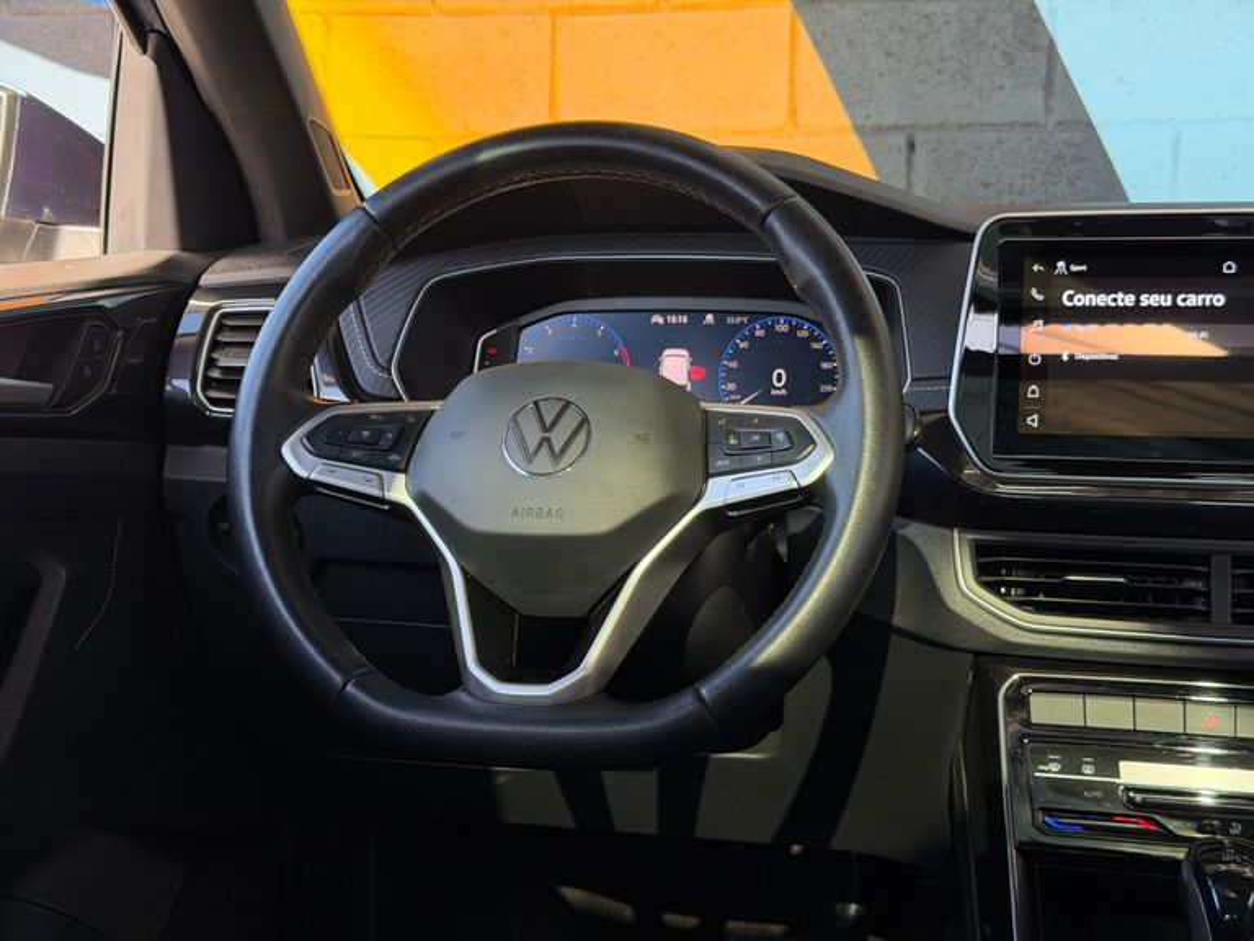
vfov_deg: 30.3
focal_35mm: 48
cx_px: 627
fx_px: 1739
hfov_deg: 39.7
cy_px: 470
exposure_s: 1/203
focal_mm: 6.76
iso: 100
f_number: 1.78
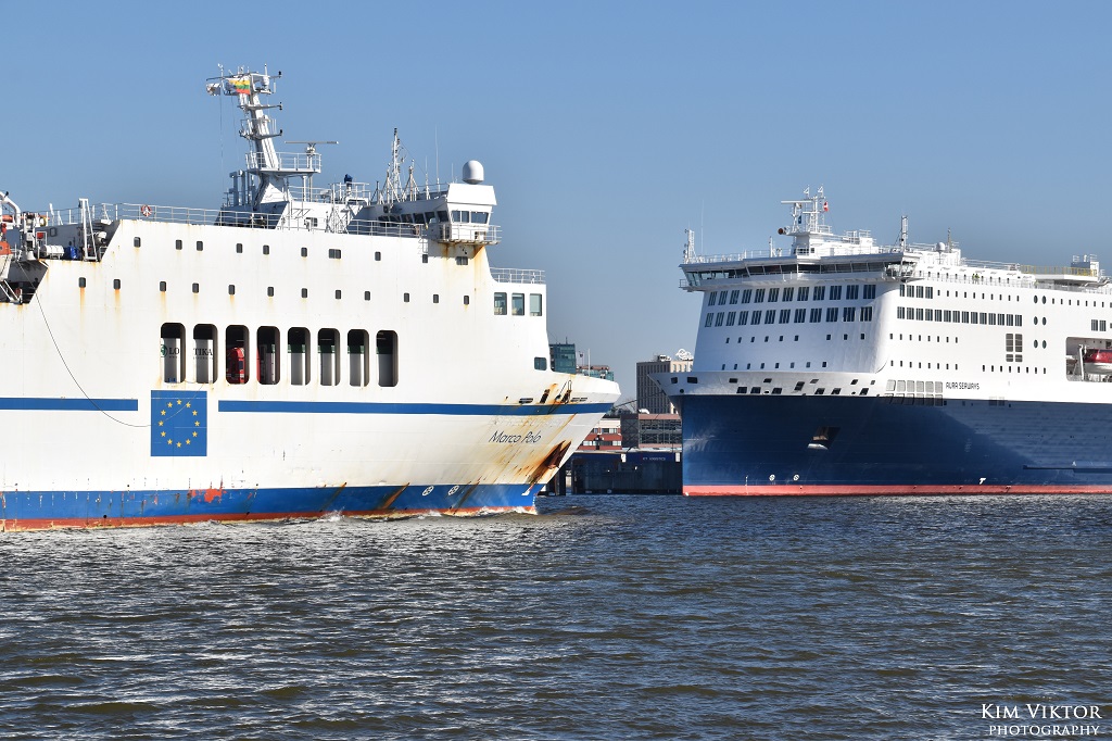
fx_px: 3242
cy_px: 370
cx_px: 556
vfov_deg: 13.0
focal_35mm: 105
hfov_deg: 19.5
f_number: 11
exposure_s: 1/500
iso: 200
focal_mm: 70
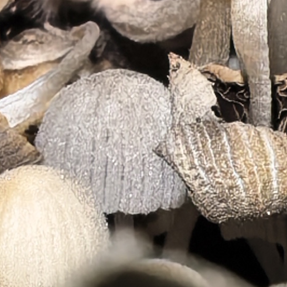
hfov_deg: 11.0
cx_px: 165
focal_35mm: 159
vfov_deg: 10.4
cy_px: -202
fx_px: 1491
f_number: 2.2
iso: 100
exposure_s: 1/100
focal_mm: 1.95
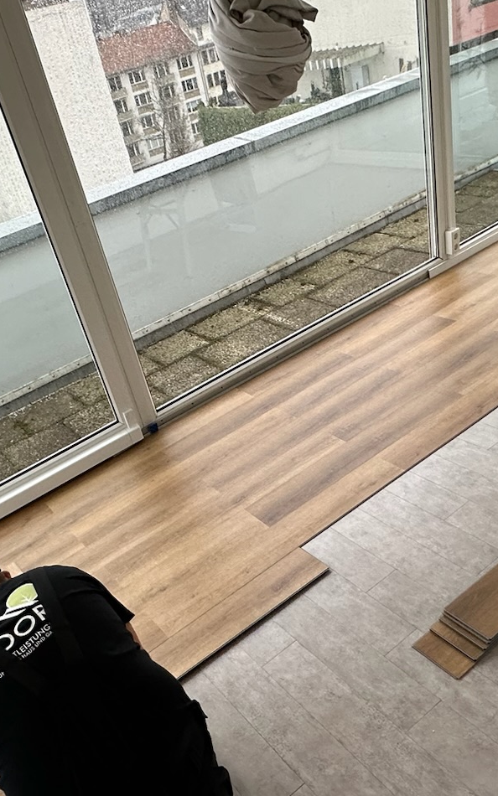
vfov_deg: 59.5
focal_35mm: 32
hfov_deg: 39.4
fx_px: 695
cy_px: 448
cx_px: 237
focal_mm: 2.22
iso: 200
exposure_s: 1/100
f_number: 2.2
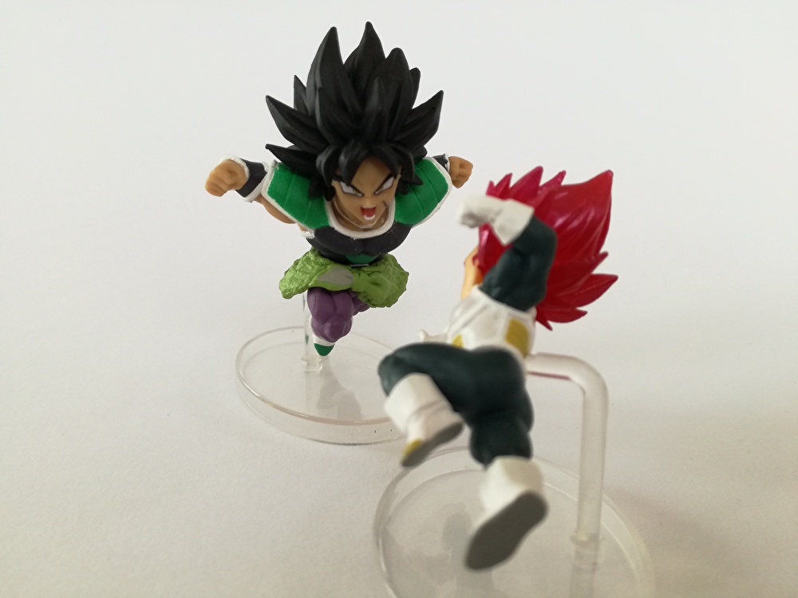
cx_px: 399
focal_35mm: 27
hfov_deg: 65.3
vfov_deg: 51.4
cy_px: 299
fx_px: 622
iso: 100
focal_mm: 3.79
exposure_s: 1/33.3
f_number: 2
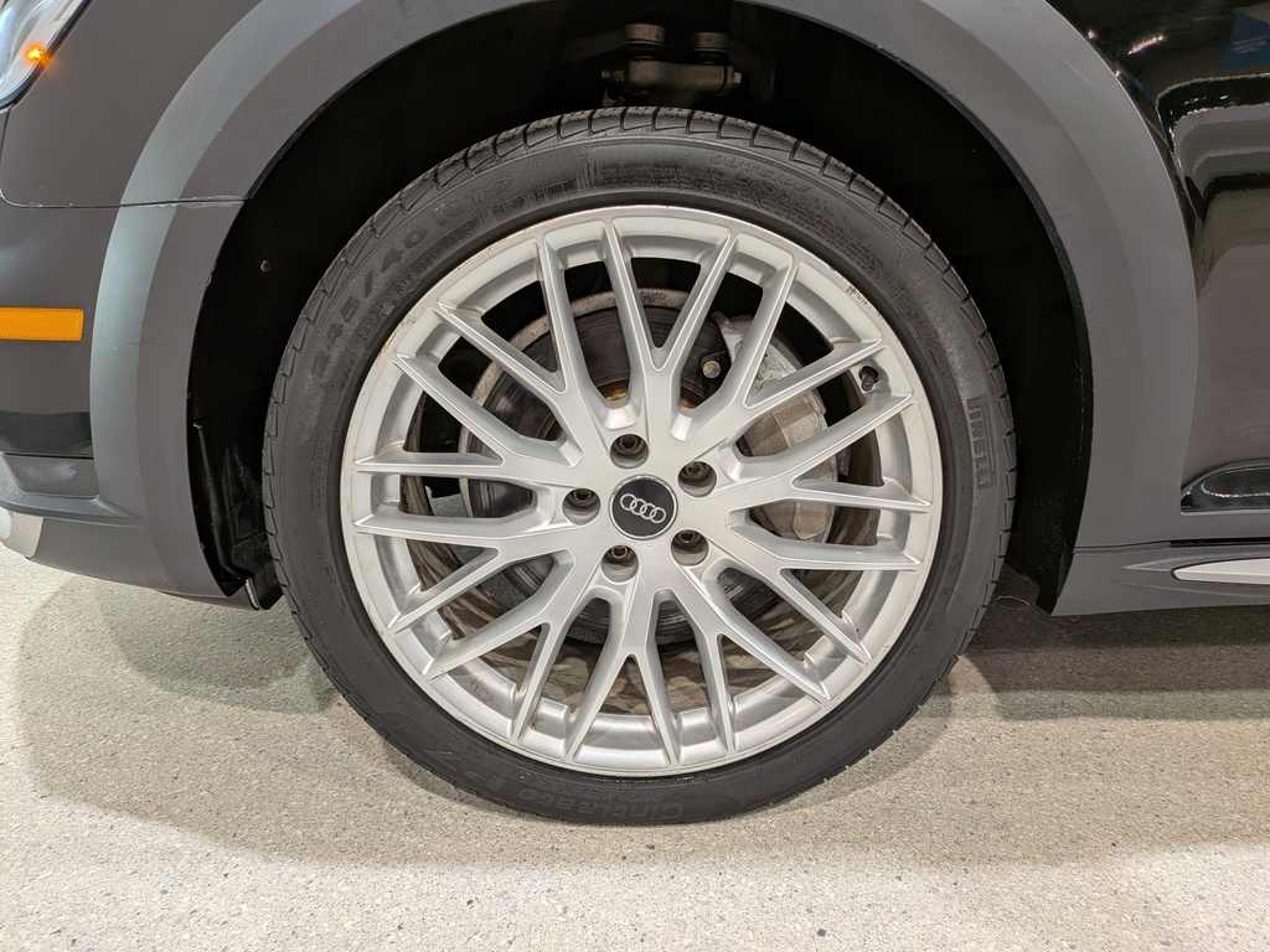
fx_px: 881
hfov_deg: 71.6
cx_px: 635
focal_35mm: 24
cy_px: 476
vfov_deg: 56.8
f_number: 1.7
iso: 26
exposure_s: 1/199
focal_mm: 4.53
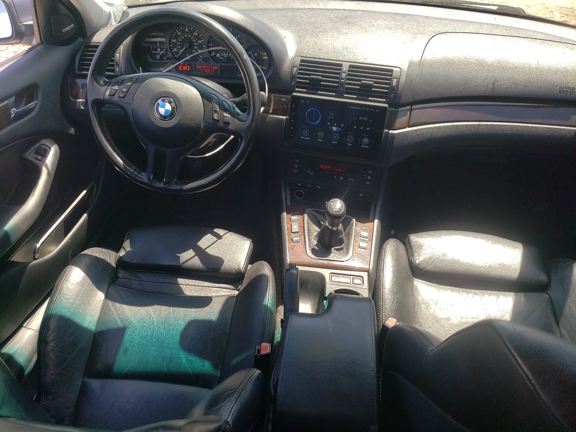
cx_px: 288
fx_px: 433
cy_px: 216
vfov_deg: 53.1
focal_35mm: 26
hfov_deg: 67.3
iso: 50
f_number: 1.5
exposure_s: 1/526
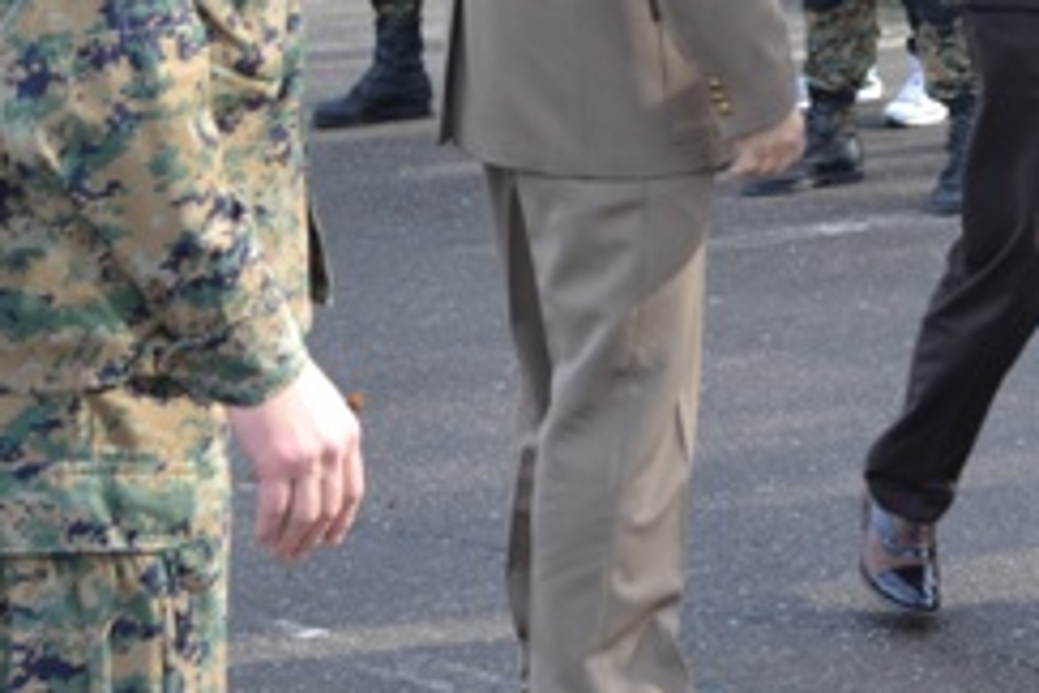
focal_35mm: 138
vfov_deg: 9.8
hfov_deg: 14.6
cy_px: -45
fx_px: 3992
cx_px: 1009
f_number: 5.6
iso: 160
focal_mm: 35
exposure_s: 1/125
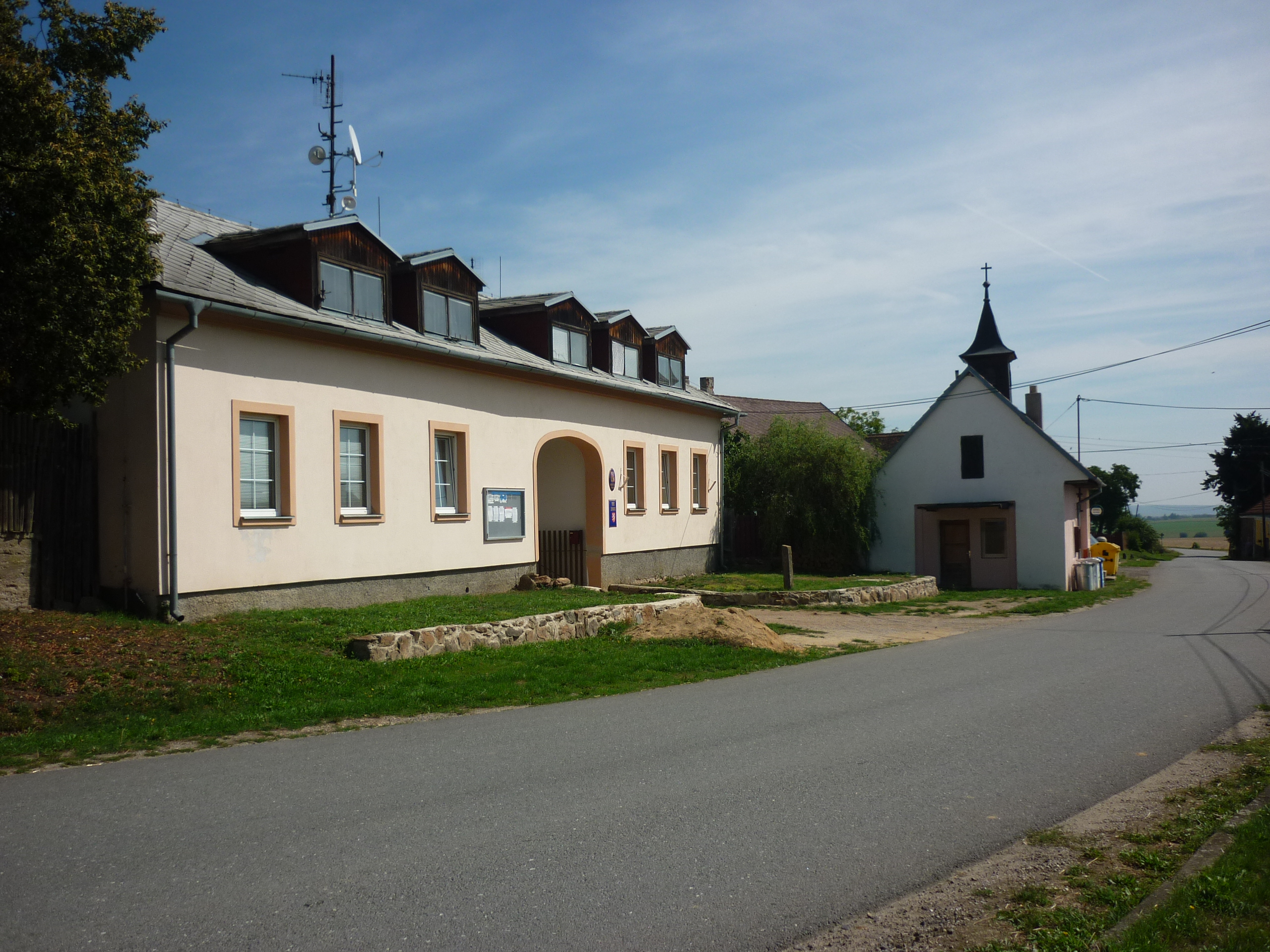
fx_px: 1211
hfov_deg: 55.4
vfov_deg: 42.9
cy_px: 476
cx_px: 635
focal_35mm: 33
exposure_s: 1/320
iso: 80
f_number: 8
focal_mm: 5.5
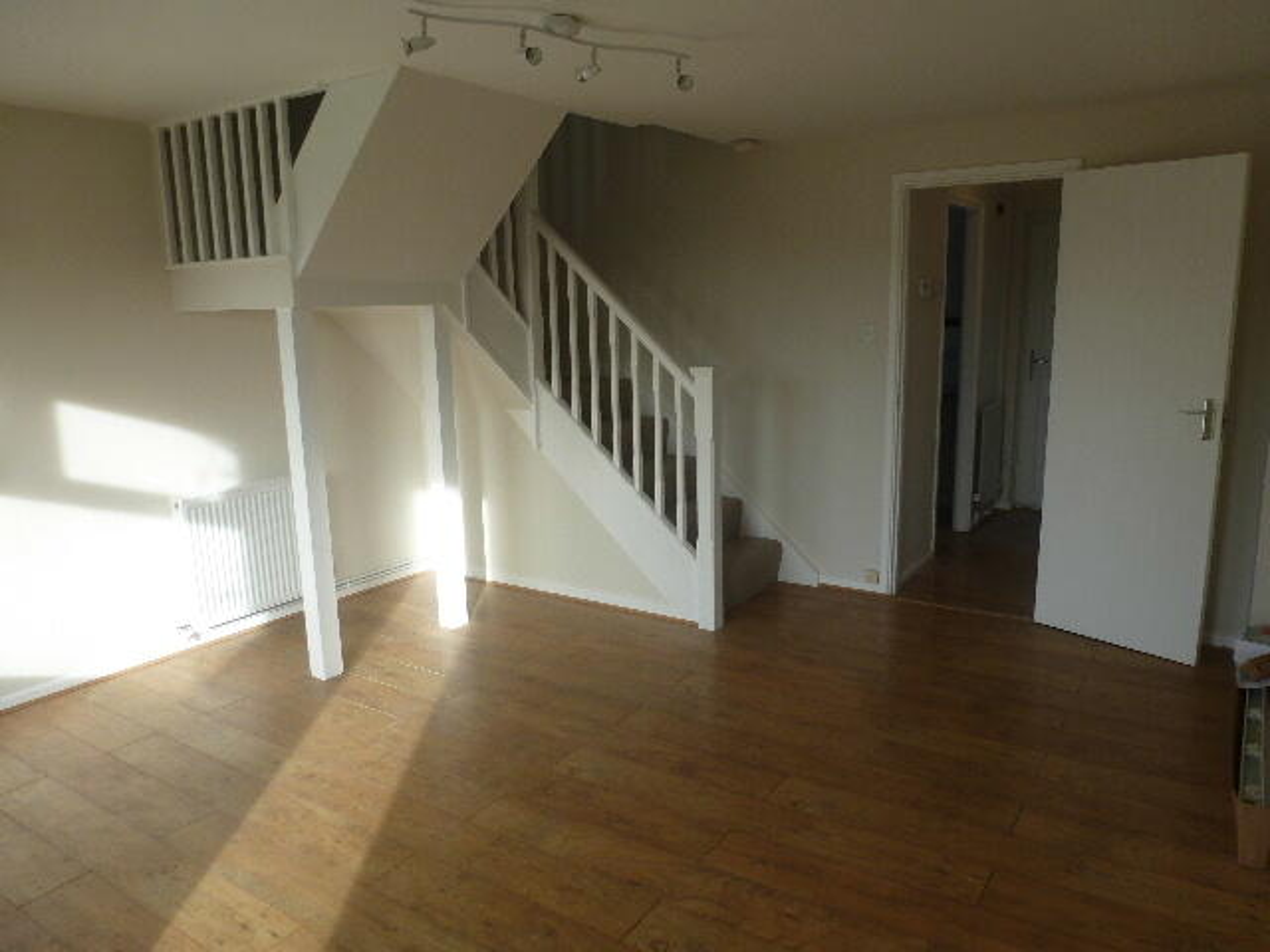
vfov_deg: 56.8
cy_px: 476
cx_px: 635
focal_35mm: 24
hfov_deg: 71.6
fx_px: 881
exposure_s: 1/80
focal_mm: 4.3
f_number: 3.3
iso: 100
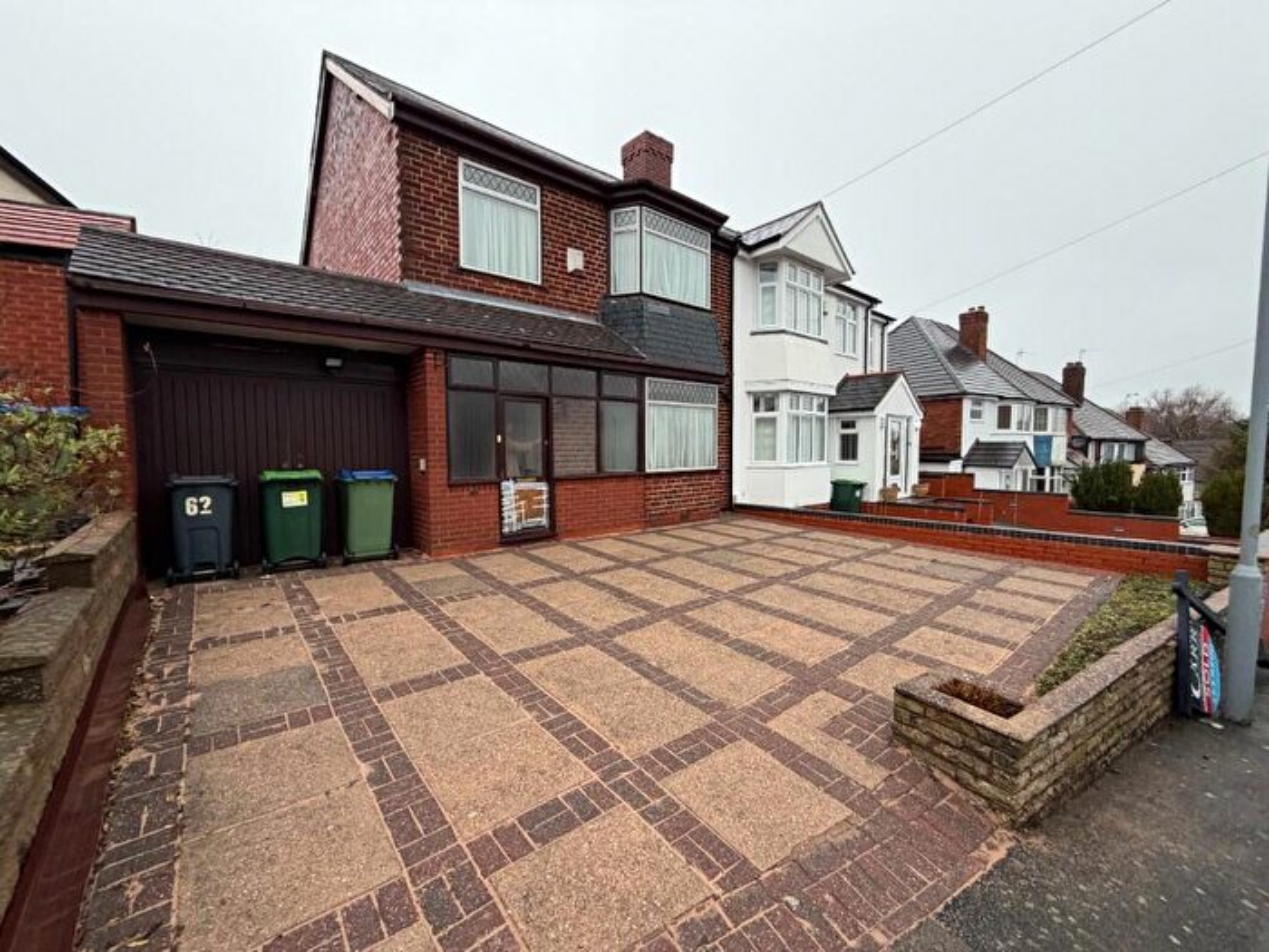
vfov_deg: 85.7
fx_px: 513
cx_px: 634
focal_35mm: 14
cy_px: 476
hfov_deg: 102.1
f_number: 2.2
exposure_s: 1/121
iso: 125
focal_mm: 2.22
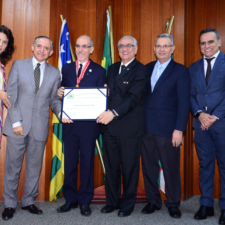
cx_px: 89
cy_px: 113
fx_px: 324
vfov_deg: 38.3
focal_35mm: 44
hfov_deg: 38.2
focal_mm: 34
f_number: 8
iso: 2500
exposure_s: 1/60
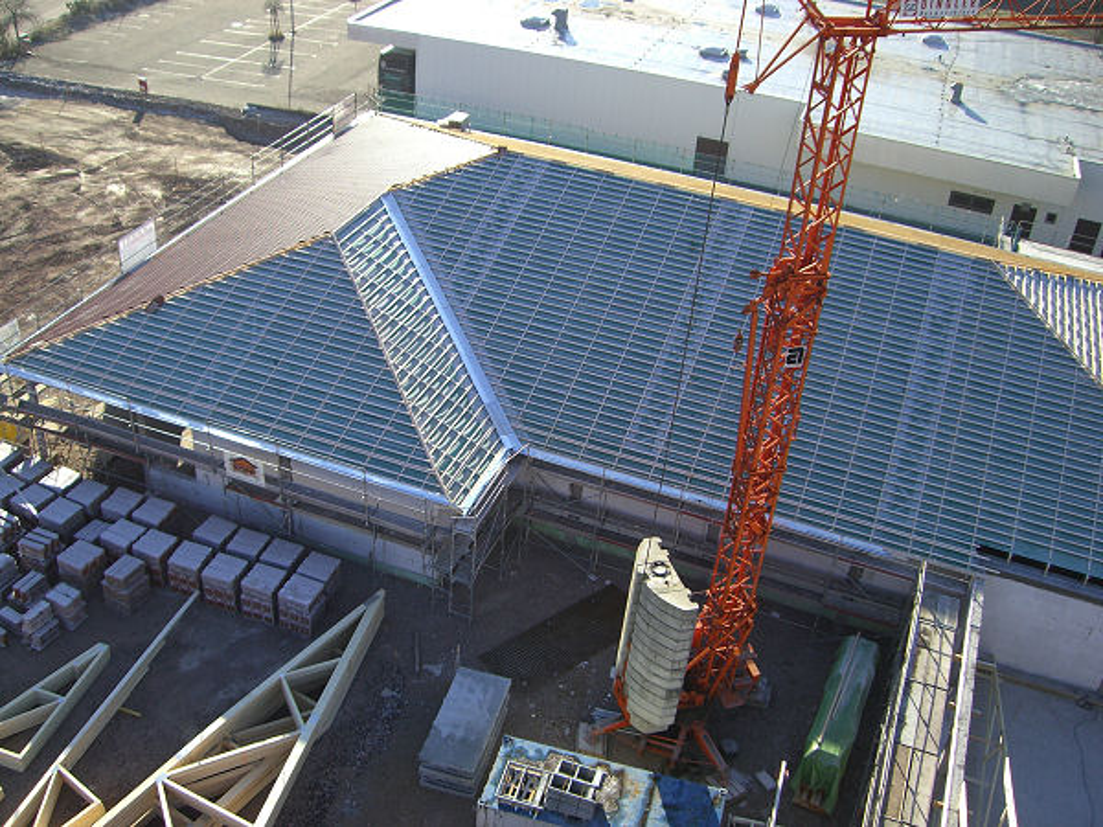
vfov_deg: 37.7
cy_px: 414
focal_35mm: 38
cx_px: 552
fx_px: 1211
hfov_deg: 49.0
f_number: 2.7
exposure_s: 1/500
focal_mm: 6.2
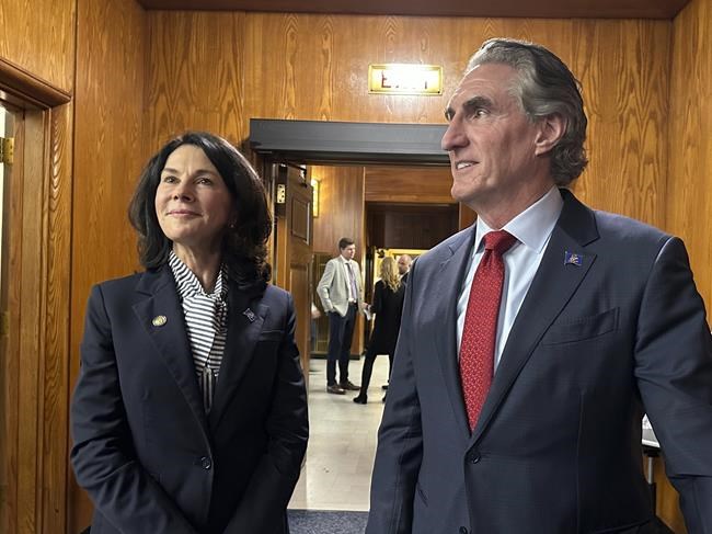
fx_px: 493
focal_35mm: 24
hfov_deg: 71.6
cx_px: 356
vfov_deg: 56.8
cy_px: 267
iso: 1000
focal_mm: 6.86
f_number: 1.78
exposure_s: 1/30
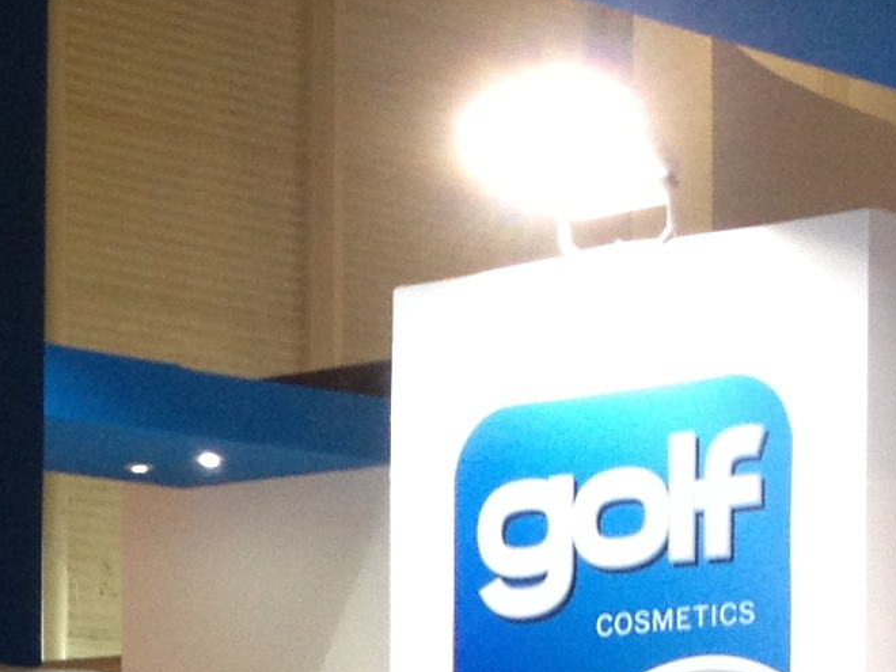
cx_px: -33
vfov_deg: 8.4
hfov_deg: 11.3
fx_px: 4478
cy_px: 1047
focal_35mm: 173
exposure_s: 1/40
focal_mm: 4.28
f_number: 2.4
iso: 80
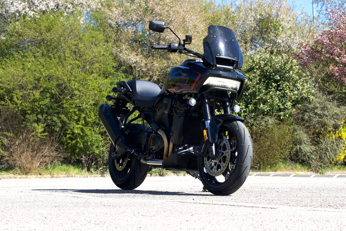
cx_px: 173
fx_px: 793
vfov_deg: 16.6
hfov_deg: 24.6
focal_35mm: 82
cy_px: 116
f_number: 9
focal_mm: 55
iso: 100
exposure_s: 1/200
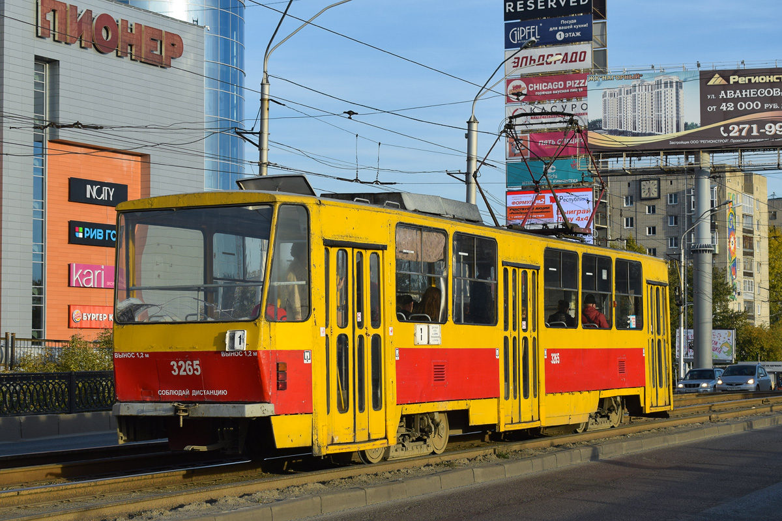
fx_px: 1303
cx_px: 391
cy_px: 260
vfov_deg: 22.6
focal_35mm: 60
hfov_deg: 33.4
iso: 200
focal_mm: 40
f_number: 9
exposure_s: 1/320
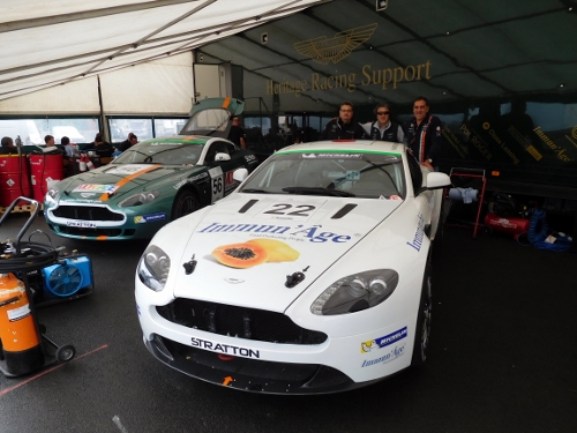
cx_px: 288
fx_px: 417
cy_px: 216
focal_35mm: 25
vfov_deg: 54.9
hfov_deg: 69.4
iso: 125
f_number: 3.4
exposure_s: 1/250
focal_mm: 4.5
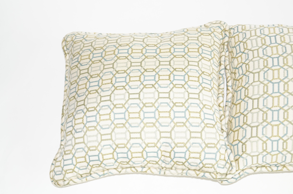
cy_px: 97
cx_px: 146
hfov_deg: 29.9
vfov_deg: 20.1
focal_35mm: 68
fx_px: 549
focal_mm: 45
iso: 500
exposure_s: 1/80
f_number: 5.6
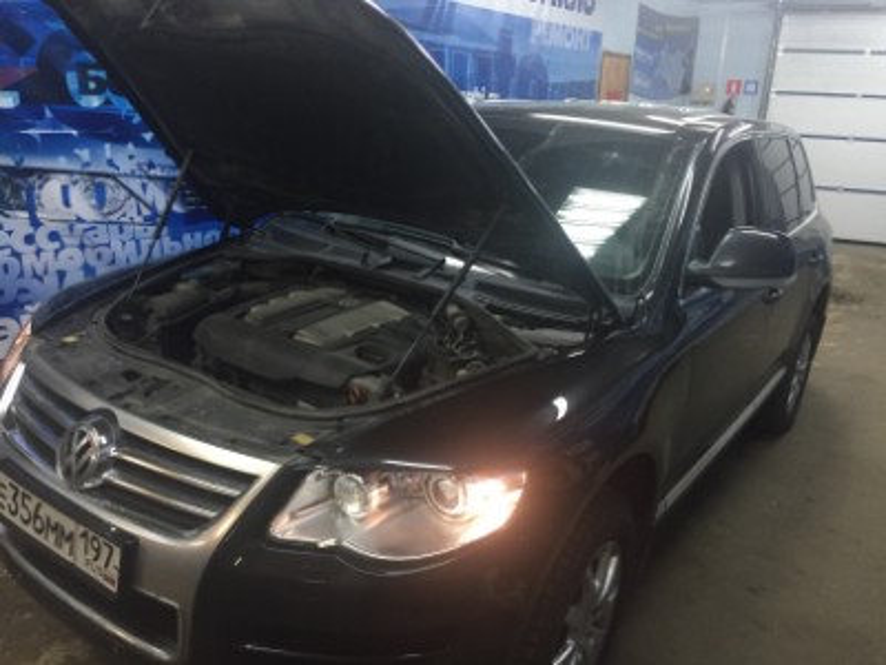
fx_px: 742
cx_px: 443
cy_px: 332
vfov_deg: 48.2
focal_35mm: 29
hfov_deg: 61.7
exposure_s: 1/33
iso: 250
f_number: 2.2
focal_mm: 4.15
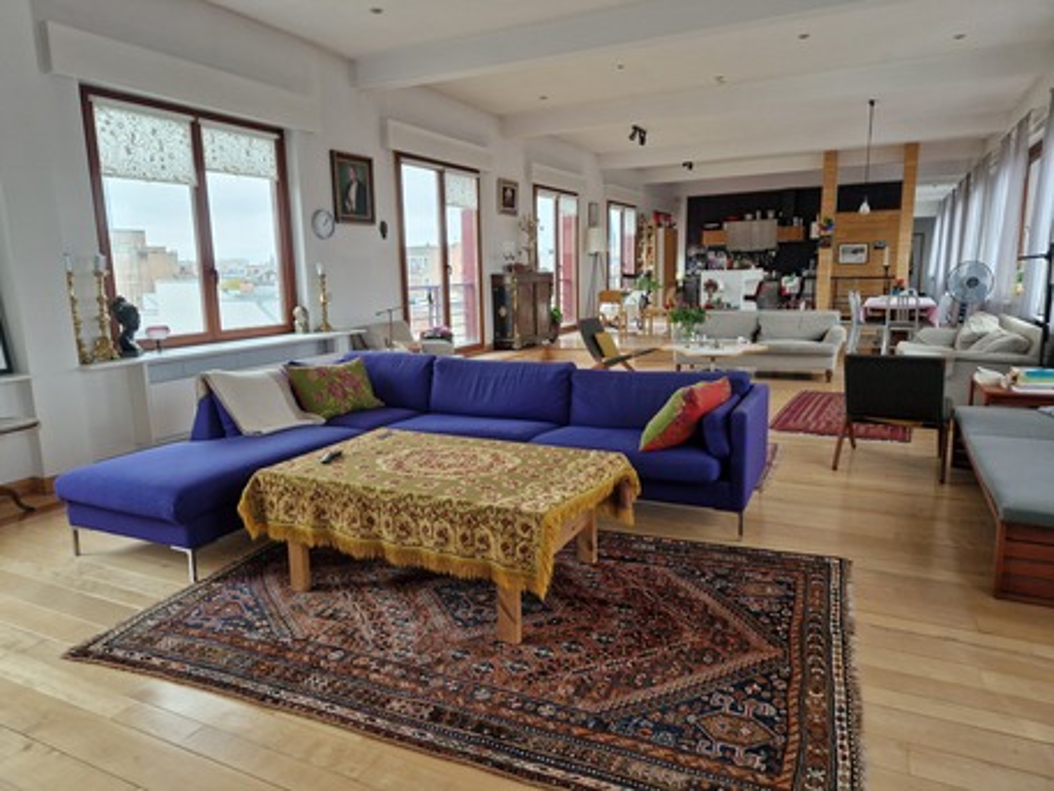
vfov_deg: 58.9
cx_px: 527
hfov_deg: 73.9
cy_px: 396
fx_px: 700
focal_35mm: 23
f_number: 1.8
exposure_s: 1/180
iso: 160
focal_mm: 5.4
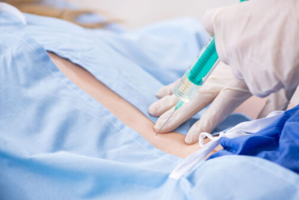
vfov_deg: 13.0
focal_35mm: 105
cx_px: 150
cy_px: 100
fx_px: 872
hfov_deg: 19.5
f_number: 5
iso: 100
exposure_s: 1/100
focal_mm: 105
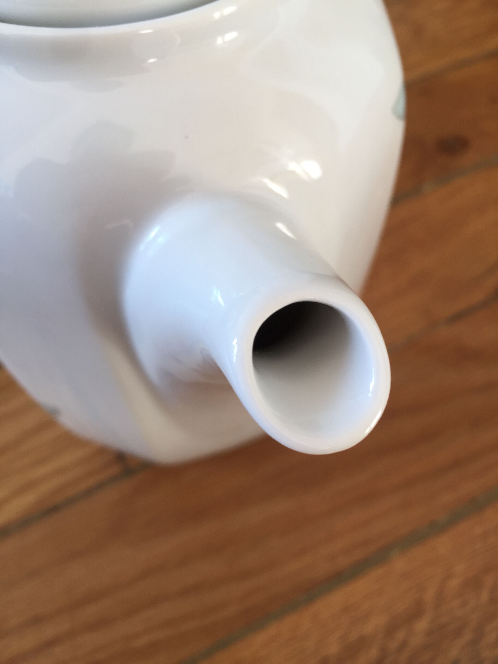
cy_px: 332
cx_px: 249
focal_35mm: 29
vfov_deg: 61.7
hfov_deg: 48.2
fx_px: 556
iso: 40
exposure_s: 1/50
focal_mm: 4.15
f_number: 2.2
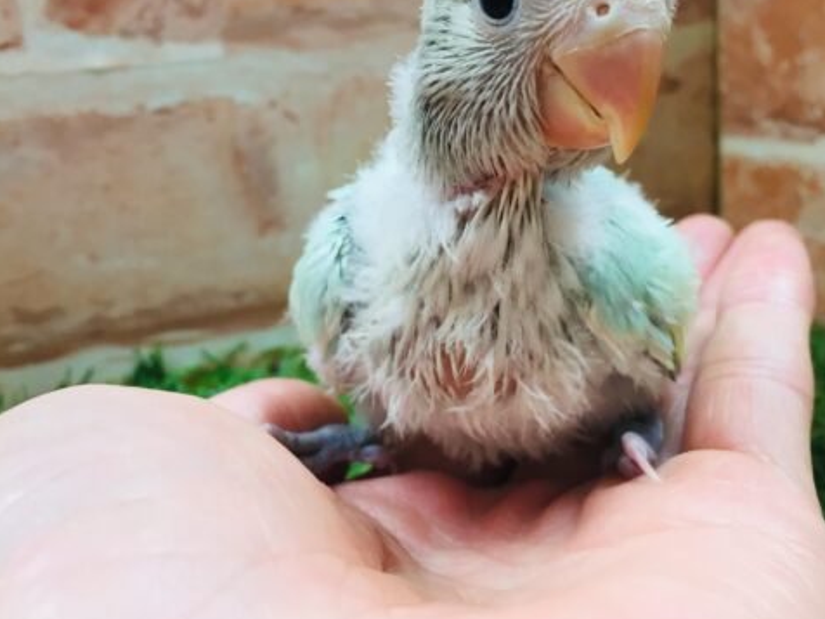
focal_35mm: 39
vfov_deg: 36.6
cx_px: 466
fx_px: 929
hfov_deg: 47.7
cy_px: 229
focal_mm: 4.15
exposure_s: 1/30
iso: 64
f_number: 2.2
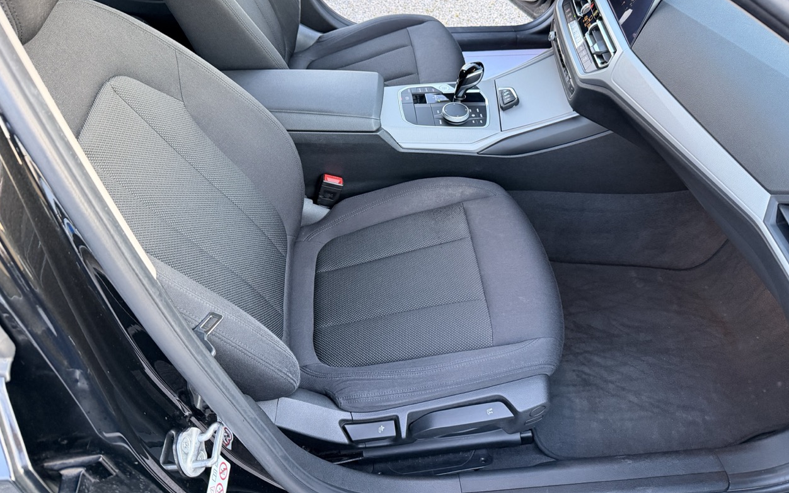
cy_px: 198
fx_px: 559
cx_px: 388
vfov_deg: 47.4
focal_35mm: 26
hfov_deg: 70.4
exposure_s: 1/60
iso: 320
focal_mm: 6.76
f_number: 1.78
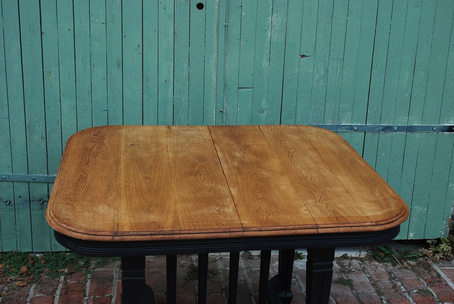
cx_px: 227
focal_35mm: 51
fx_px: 644
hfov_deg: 38.8
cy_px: 152
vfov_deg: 26.6
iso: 110
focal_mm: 34
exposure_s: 1/125
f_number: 5.6
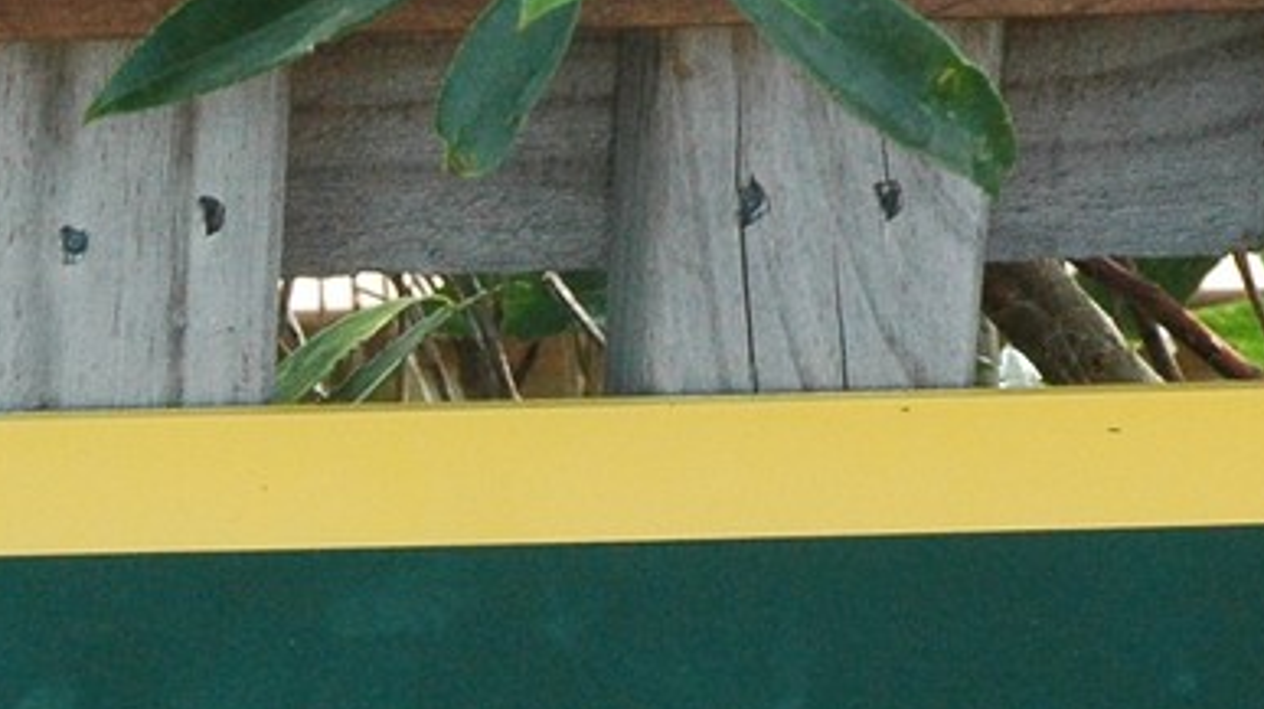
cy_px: 1343
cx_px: -934
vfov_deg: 4.3
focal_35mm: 281
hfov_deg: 7.5
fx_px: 9411
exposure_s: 1/250
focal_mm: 46
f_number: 10
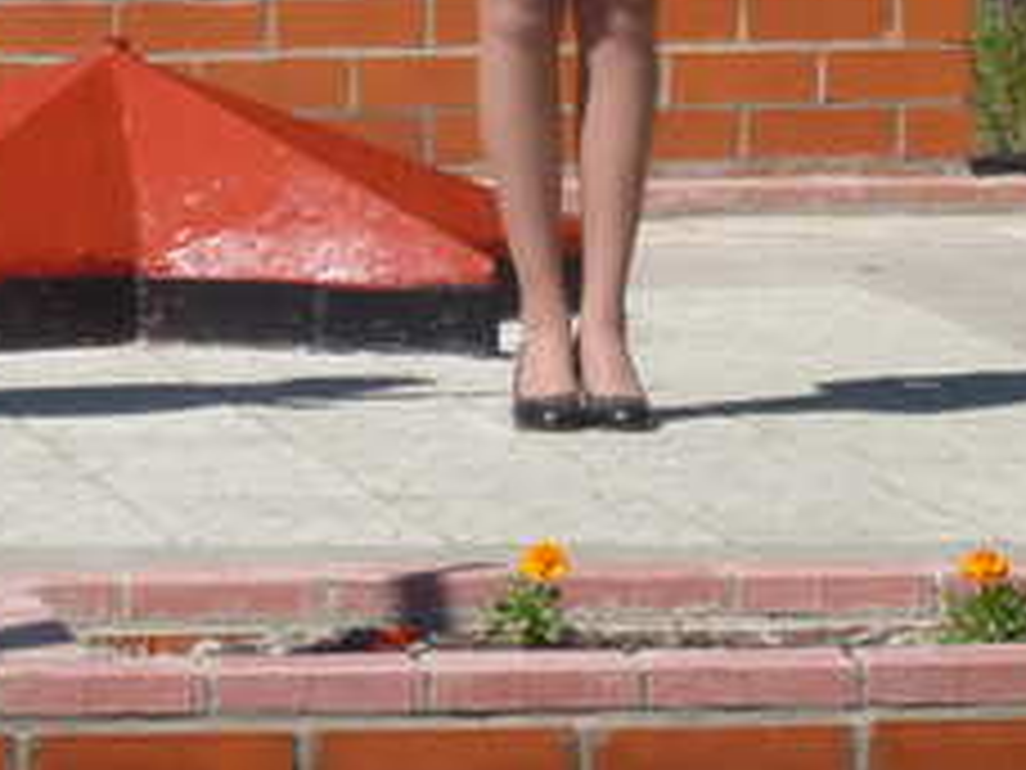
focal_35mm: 364
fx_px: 10789
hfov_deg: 5.4
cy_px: -263
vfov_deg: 4.1
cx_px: 90
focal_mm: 20
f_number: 6.5
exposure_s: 1/250
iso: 100
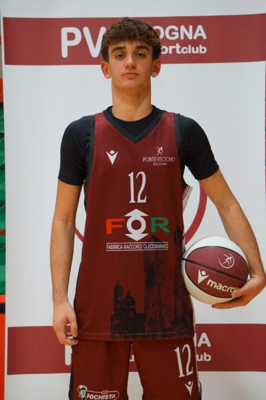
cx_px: 133
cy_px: 200
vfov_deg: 18.7
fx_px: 1214
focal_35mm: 110
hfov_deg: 12.5
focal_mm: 73
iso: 3200
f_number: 5
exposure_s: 1/80
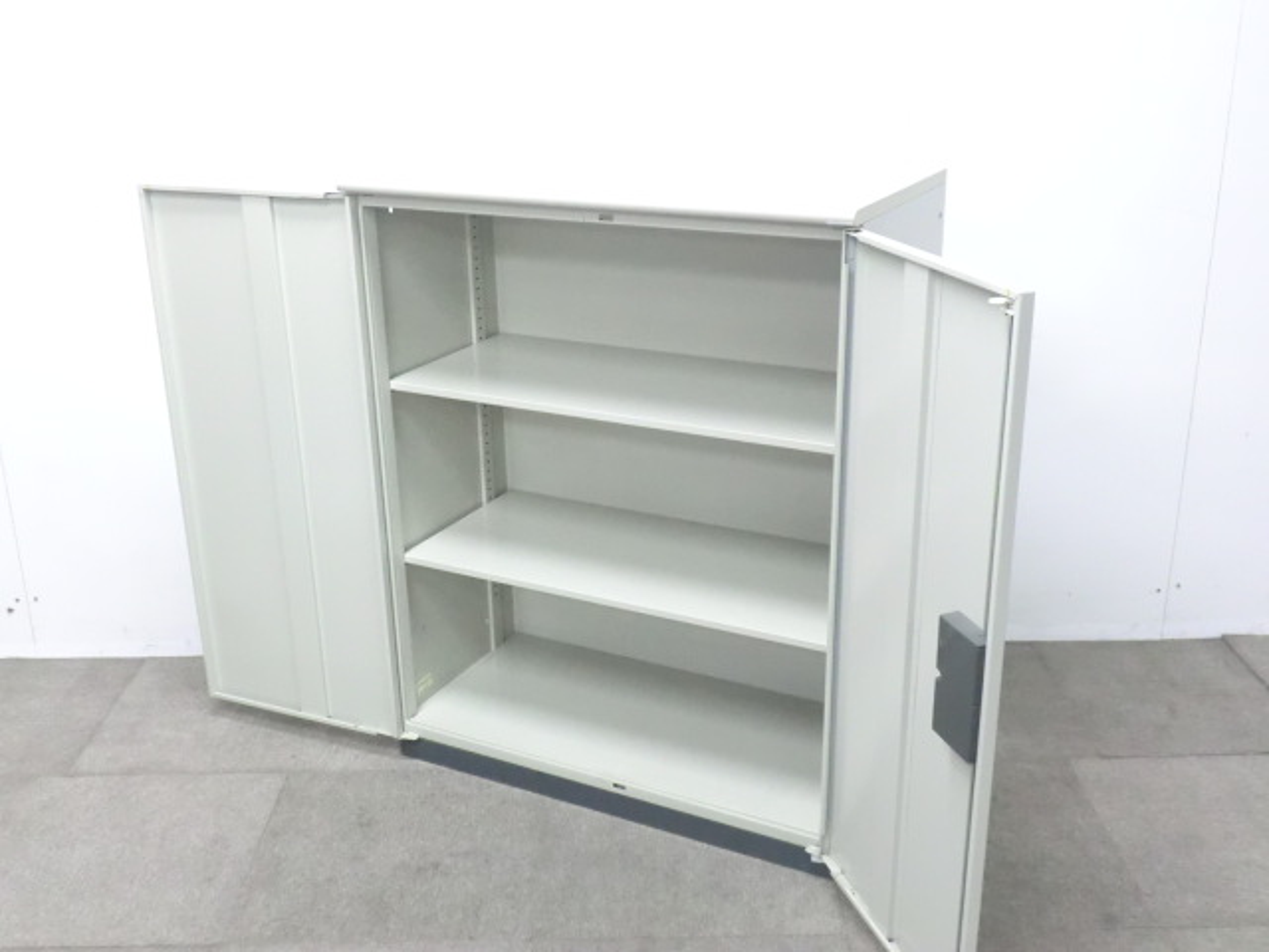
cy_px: 476
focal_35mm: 38
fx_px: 1393
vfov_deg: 37.7
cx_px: 634
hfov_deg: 49.0
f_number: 3.9
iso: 800
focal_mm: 6.9
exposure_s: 1/30
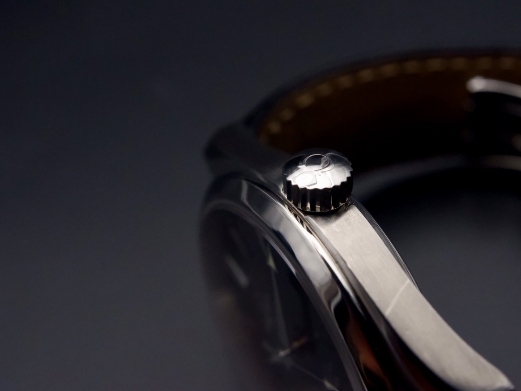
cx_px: 300
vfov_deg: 31.5
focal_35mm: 46
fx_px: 692
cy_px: 202
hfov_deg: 41.1
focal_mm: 27.7
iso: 6400
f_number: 8
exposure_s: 1/4000
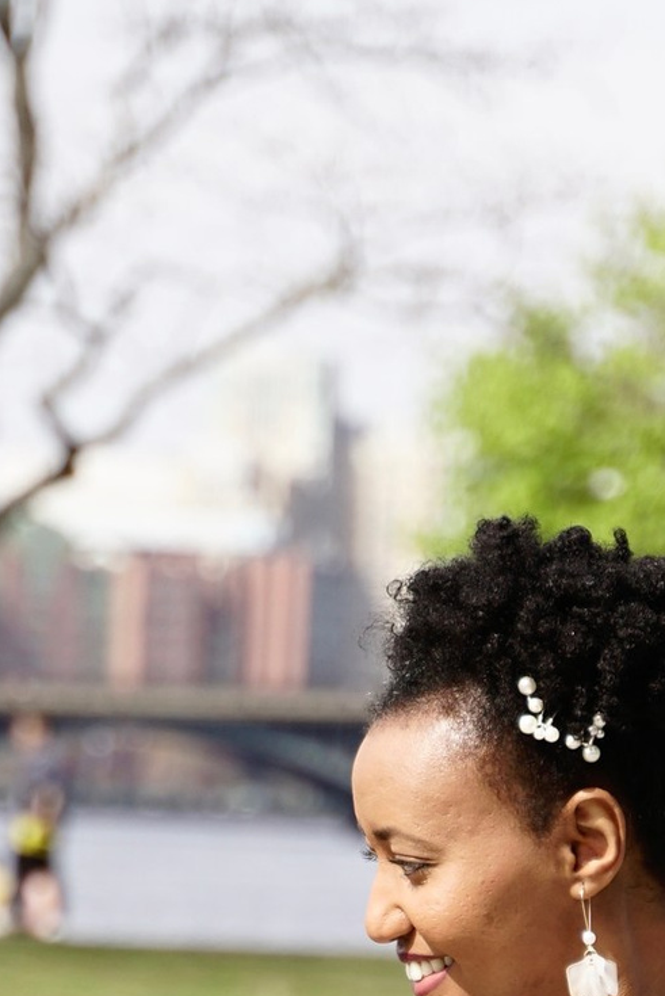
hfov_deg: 4.1
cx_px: 104
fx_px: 9241
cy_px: 1401
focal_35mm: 334
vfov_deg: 6.1
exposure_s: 1/2000
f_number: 2.8
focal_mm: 64
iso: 160
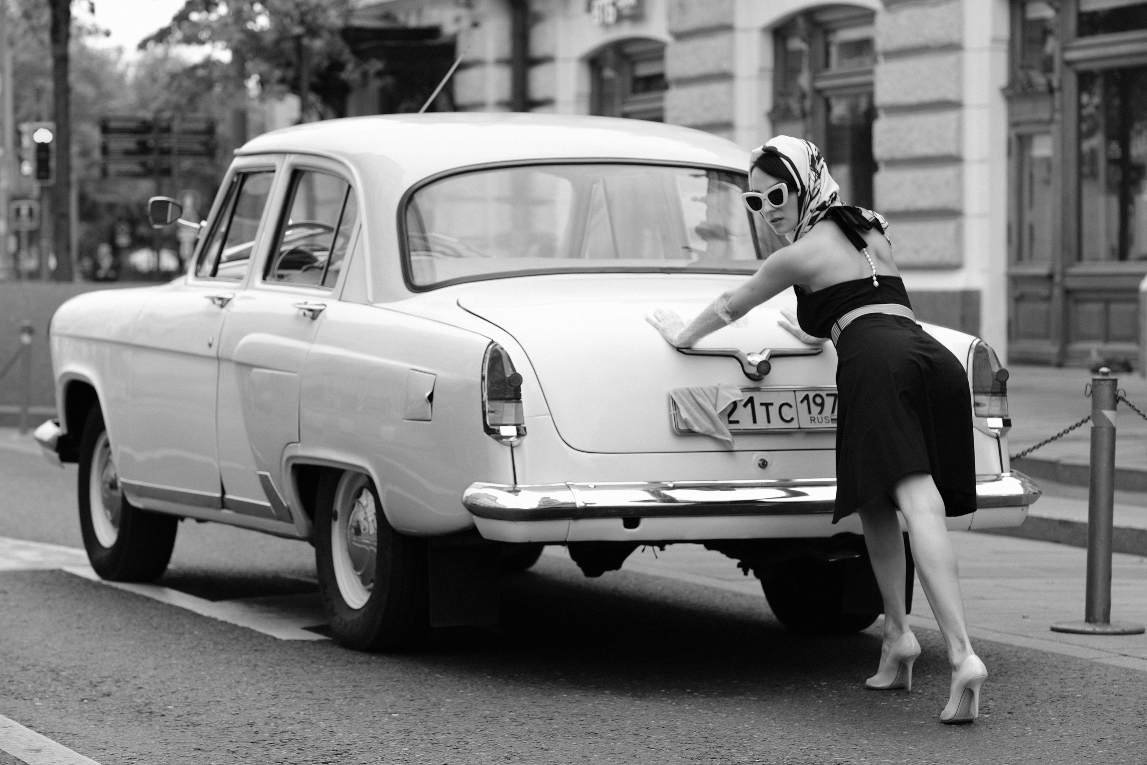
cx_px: 574
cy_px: 382
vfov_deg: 12.1
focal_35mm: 113
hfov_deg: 18.1
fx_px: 3600
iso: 200
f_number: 3.6
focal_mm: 75
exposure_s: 1/200
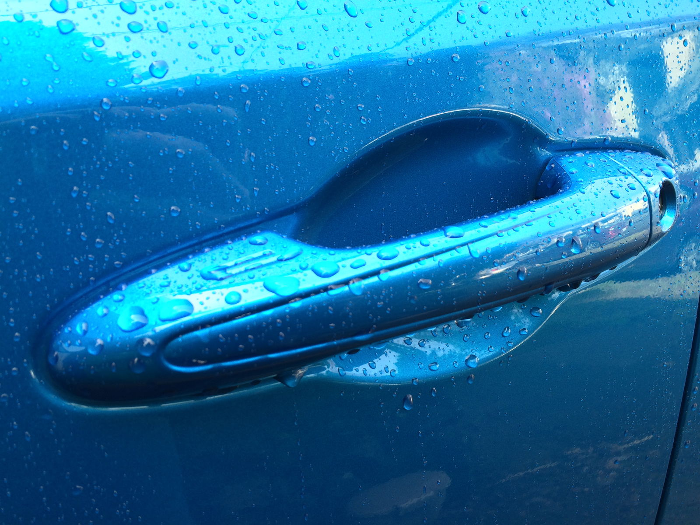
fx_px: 586
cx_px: 350
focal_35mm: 29
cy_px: 262
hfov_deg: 61.7
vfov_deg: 48.2
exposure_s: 1/120
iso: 50
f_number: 2.2
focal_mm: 4.15
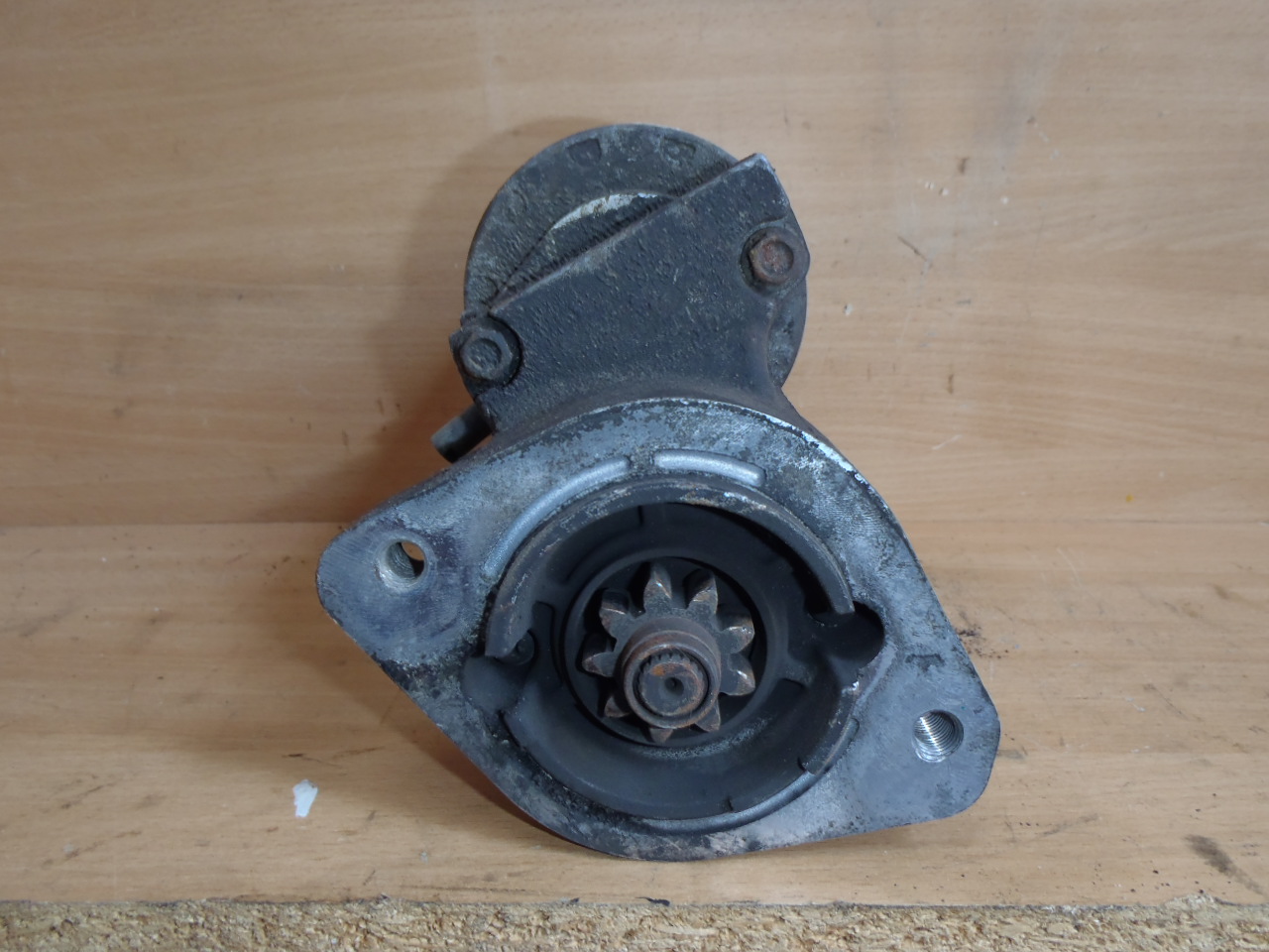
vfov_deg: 49.7
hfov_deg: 63.4
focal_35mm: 28
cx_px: 634
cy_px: 476
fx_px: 1026
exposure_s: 1/30
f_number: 3.9
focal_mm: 5
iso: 100
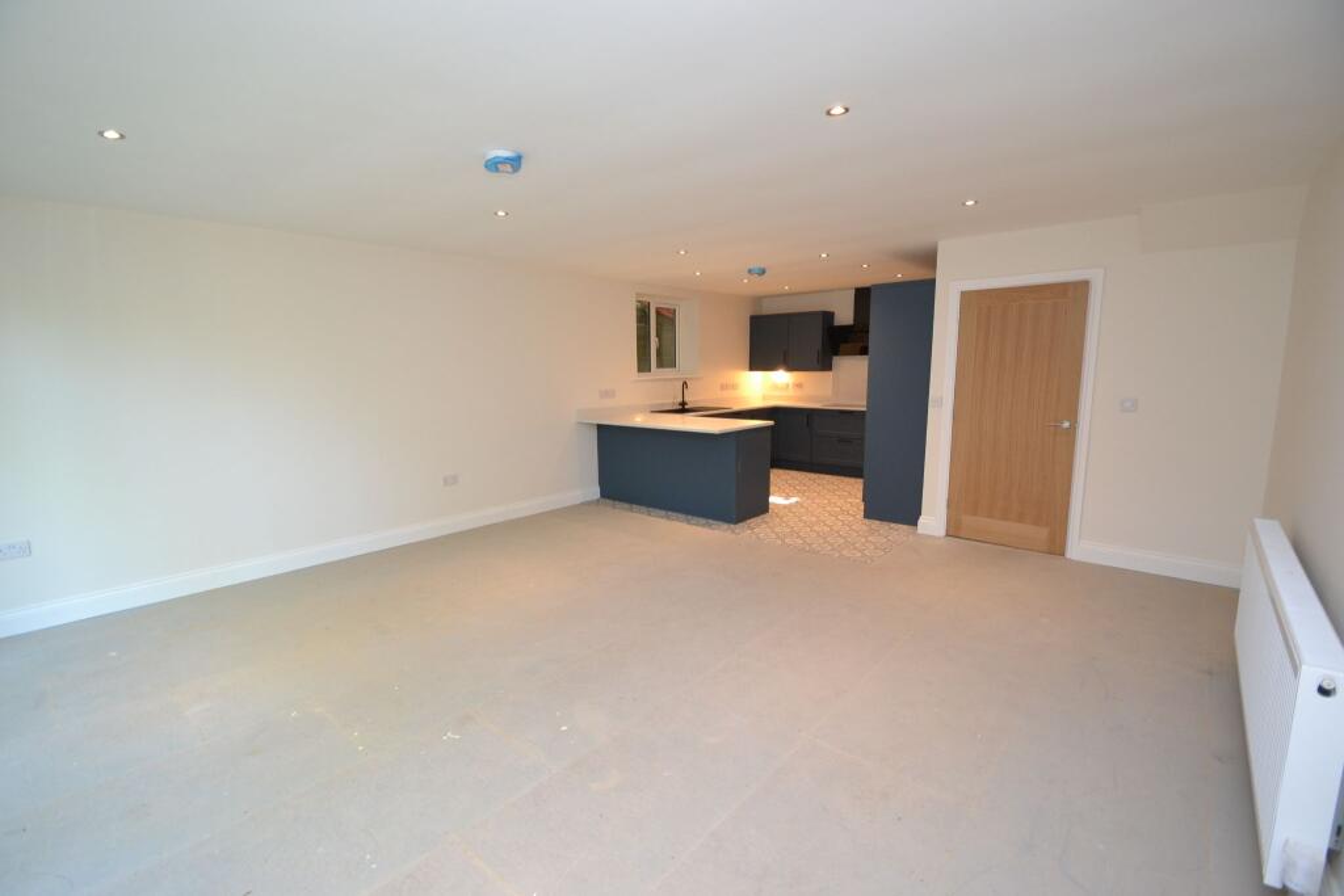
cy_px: 448
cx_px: 672
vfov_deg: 77.3
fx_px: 560
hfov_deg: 100.4
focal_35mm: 15
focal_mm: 10
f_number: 3.5
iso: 560
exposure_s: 1/60
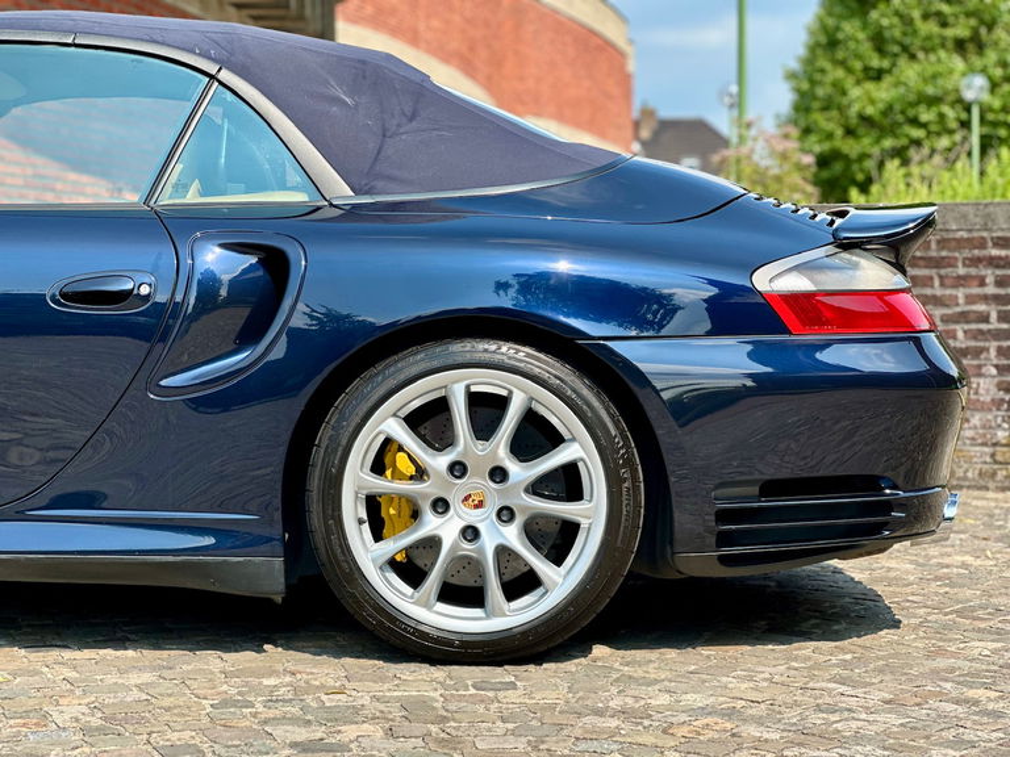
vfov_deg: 19.1
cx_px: 505
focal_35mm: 77
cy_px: 378
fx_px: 2247
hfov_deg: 25.3
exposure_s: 1/314
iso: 32
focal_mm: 9
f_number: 2.8
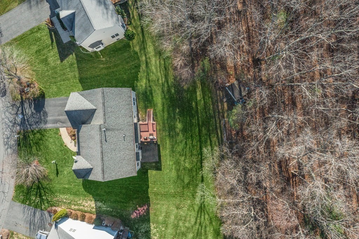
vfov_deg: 46.4
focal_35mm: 28
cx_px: 180
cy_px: 120
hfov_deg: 65.5
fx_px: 279
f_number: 7.1
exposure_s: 1/100
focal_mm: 10.26
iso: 400
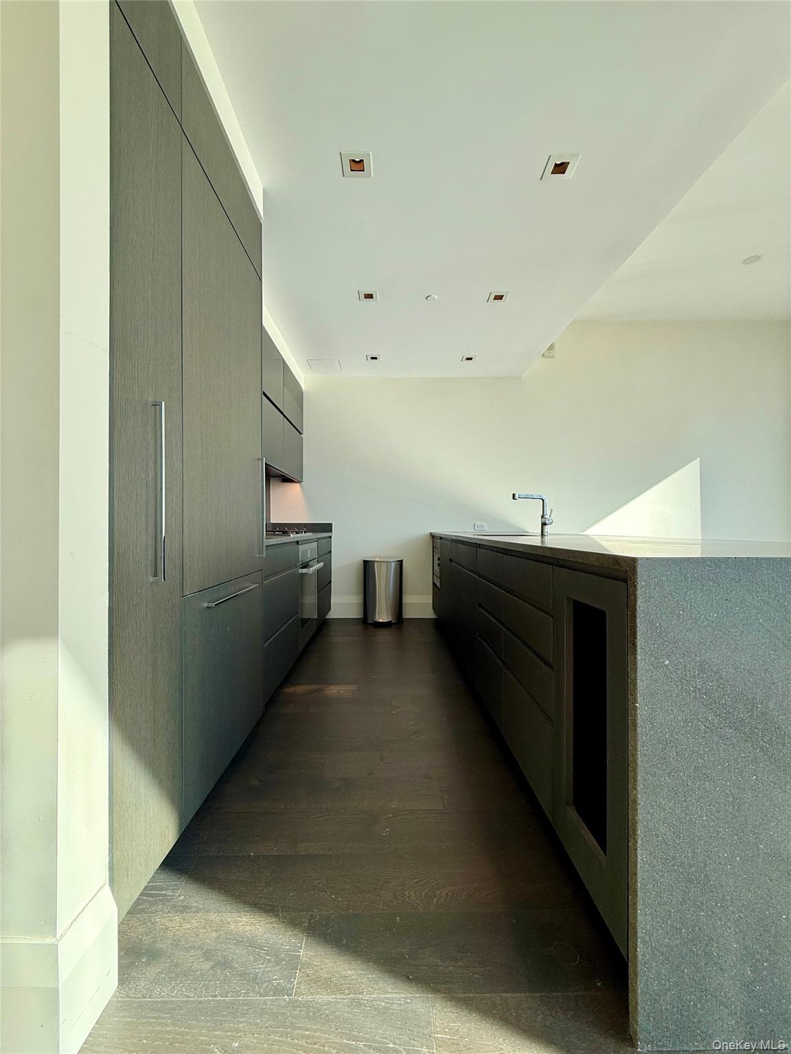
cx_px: 396
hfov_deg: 85.7
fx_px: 427
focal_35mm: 14
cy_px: 527
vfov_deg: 102.1
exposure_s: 1/120
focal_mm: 2.22
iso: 64
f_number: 2.2
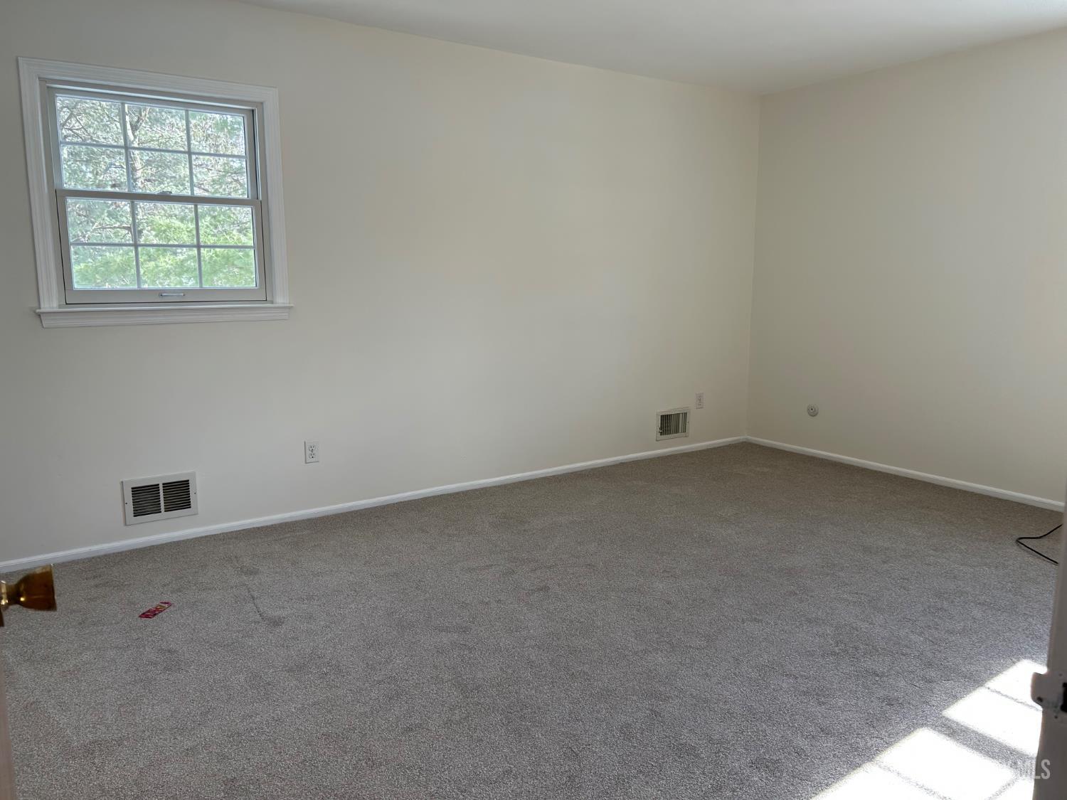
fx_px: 801
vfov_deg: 53.1
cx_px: 534
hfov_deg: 67.3
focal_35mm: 26
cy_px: 400
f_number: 1.5
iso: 40
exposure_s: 1/121
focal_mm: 5.7
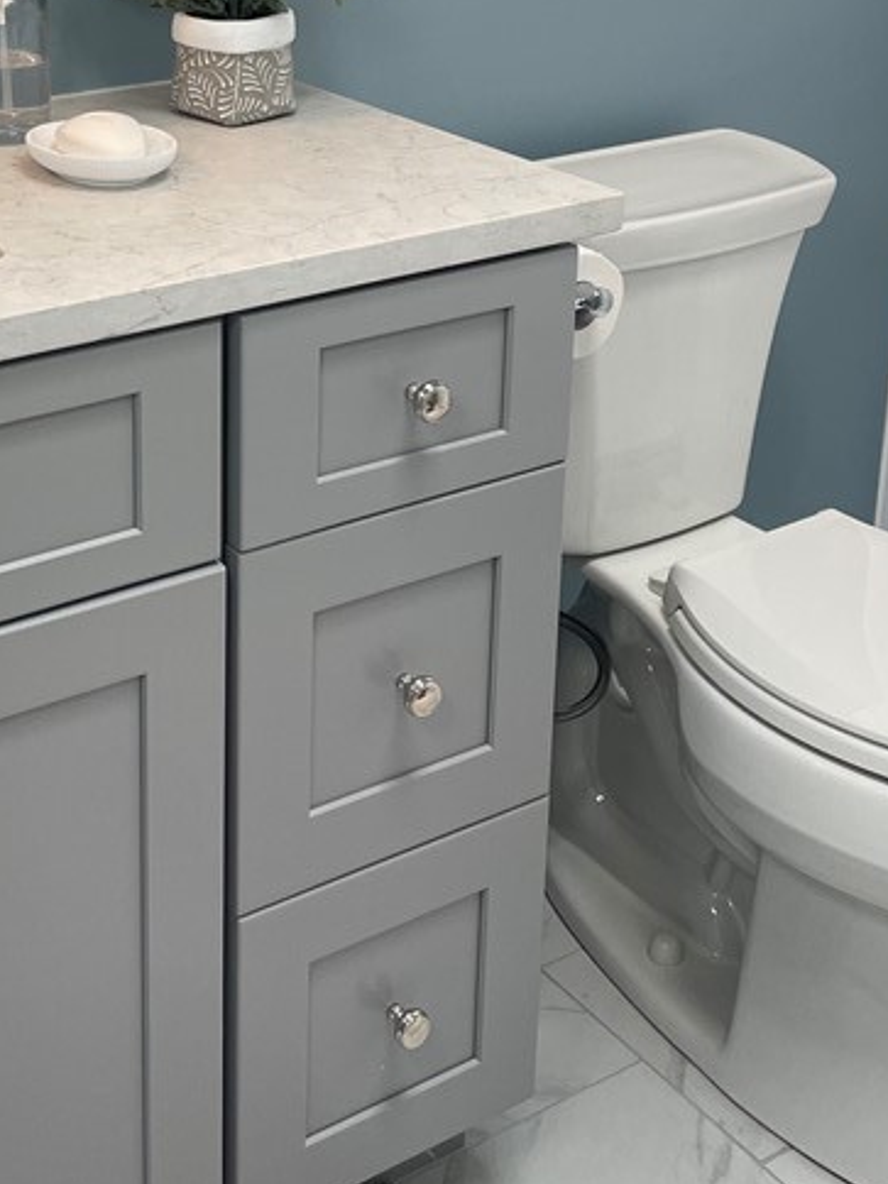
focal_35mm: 55
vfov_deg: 33.8
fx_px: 1881
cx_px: 247
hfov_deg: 26.3
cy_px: 218
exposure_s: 1/120
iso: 64
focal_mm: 4.2
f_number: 1.6
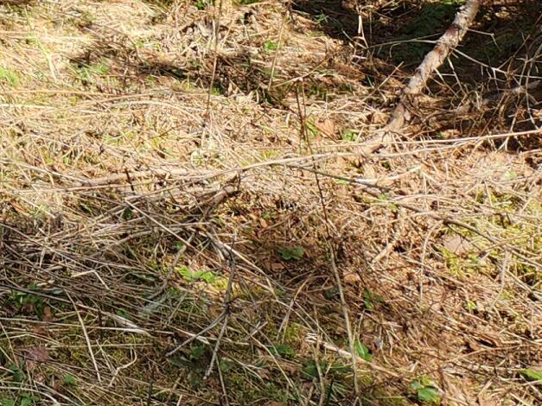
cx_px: -647
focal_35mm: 110
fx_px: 1722
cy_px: -477
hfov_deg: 14.0
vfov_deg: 11.7
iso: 20
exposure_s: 1/338
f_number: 1.8
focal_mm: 5.4
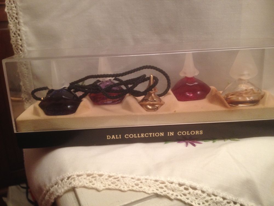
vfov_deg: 40.7
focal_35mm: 35
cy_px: 103
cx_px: 137
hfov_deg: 52.6
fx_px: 277
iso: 160
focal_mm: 4.28
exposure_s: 1/20
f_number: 2.4
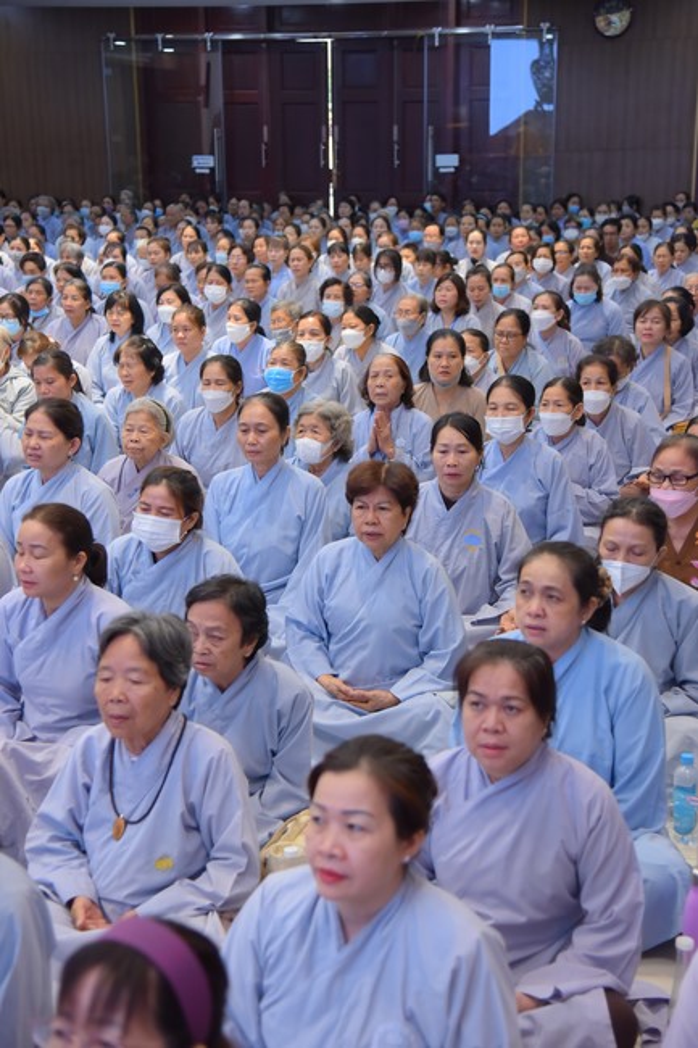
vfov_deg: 32.4
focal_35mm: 62
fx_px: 1804
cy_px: 524
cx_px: 349
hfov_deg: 21.9
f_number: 4.5
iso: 1250
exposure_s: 1/100
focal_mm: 62
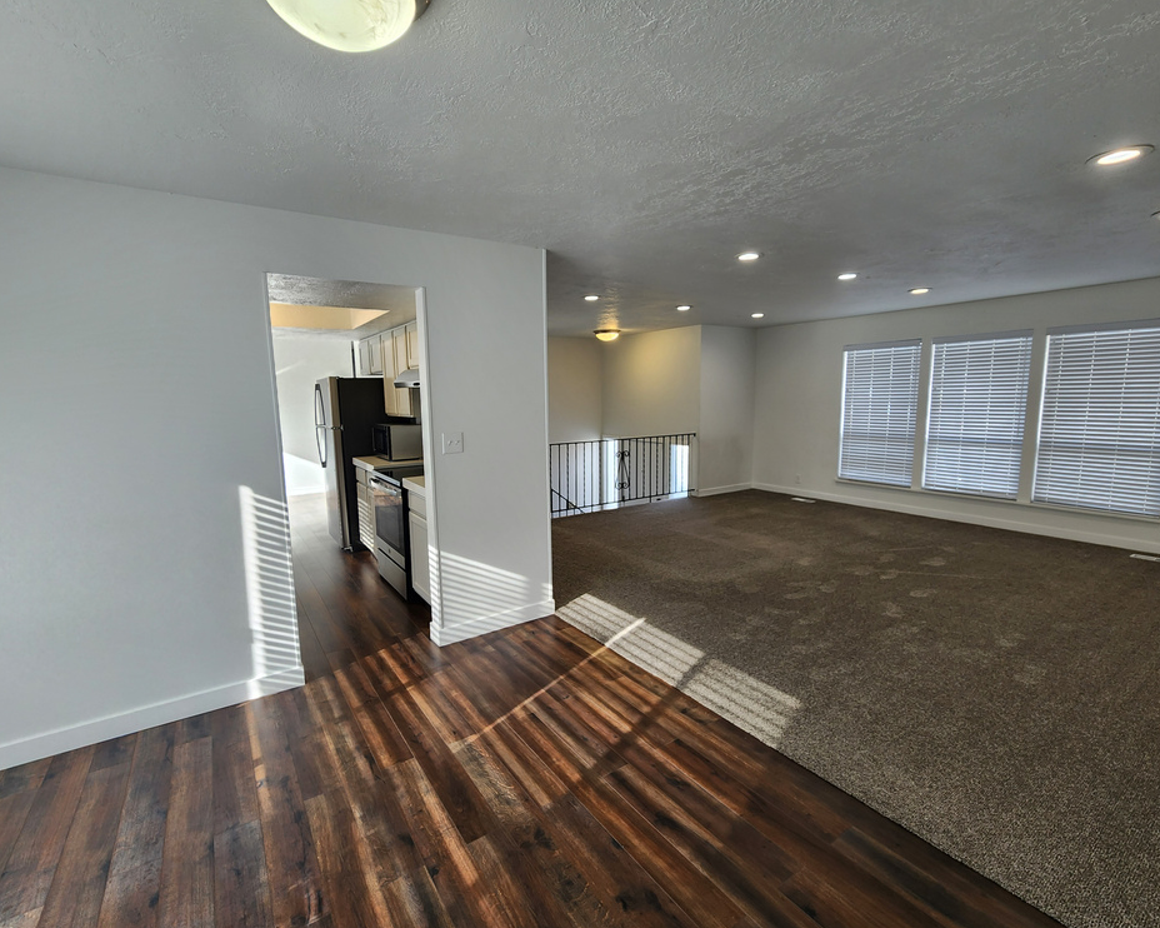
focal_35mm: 14
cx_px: 554
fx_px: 481
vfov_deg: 88.0
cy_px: 463
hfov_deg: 100.6
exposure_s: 1/60
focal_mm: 2.2
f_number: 2.2
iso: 50
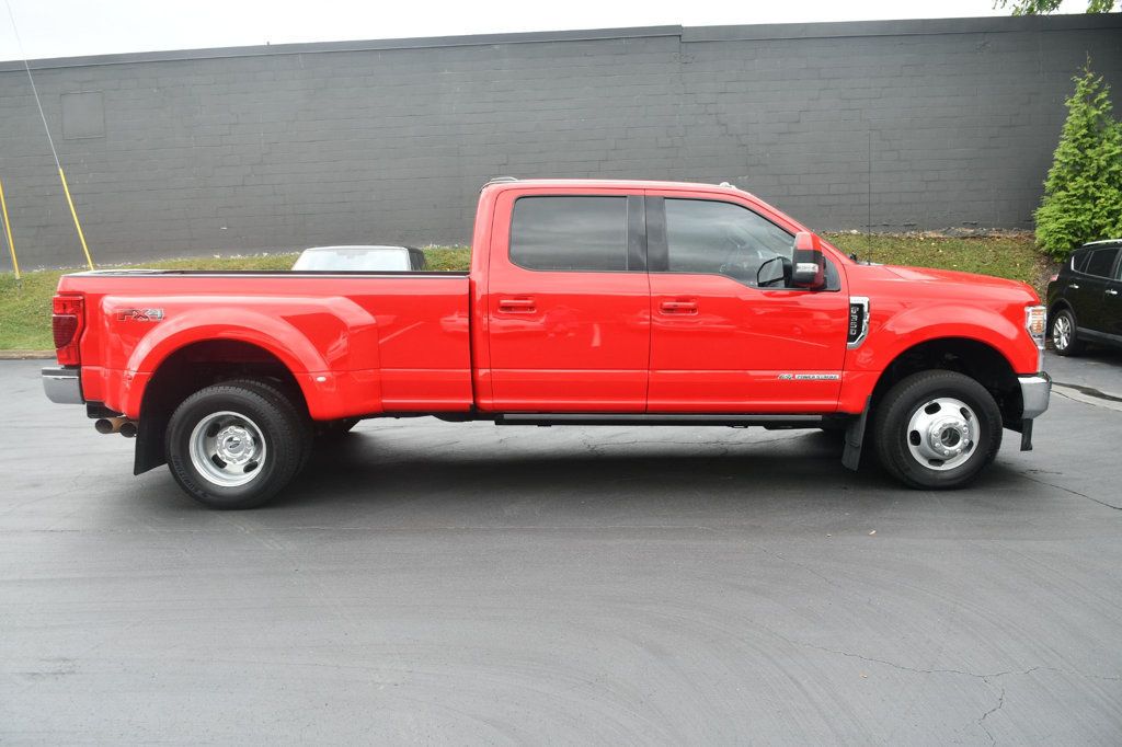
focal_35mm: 27
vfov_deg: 47.9
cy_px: 374
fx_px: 841
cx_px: 561
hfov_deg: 67.4
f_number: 5.6
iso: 220
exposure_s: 1/250
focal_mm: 18
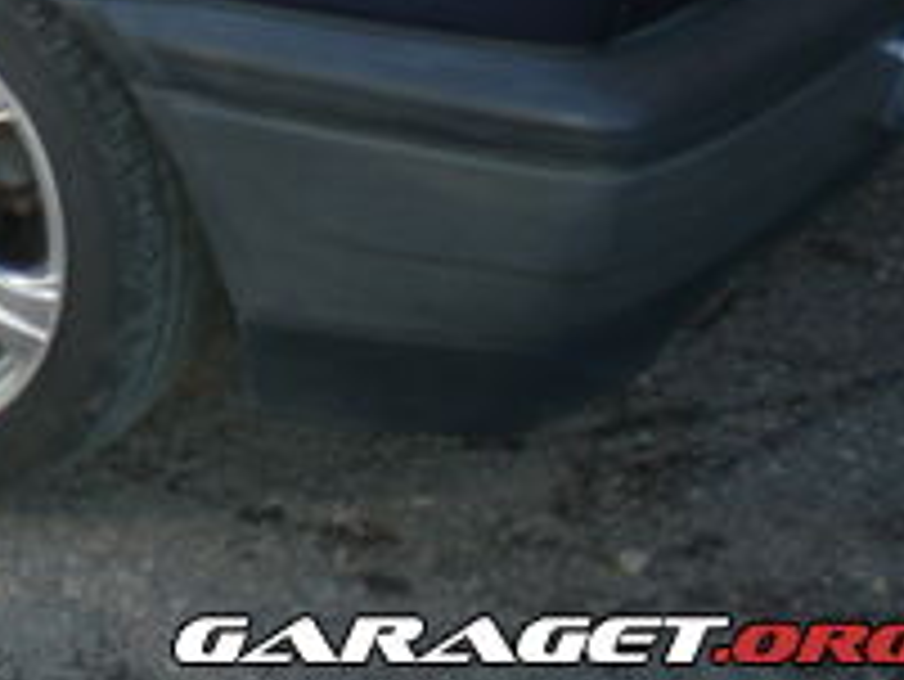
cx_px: -495
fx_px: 3162
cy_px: -396
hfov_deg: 15.0
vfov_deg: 11.6
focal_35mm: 121
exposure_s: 1/87.2
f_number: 3.1
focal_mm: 6.3
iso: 50
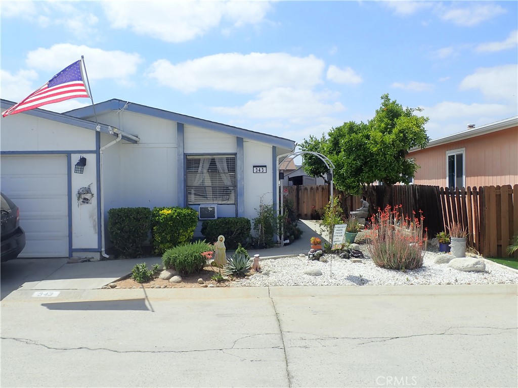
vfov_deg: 44.2
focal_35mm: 32
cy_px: 194
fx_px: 479
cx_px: 259
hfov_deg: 56.8
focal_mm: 5.87
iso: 100
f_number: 9
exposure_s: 1/160
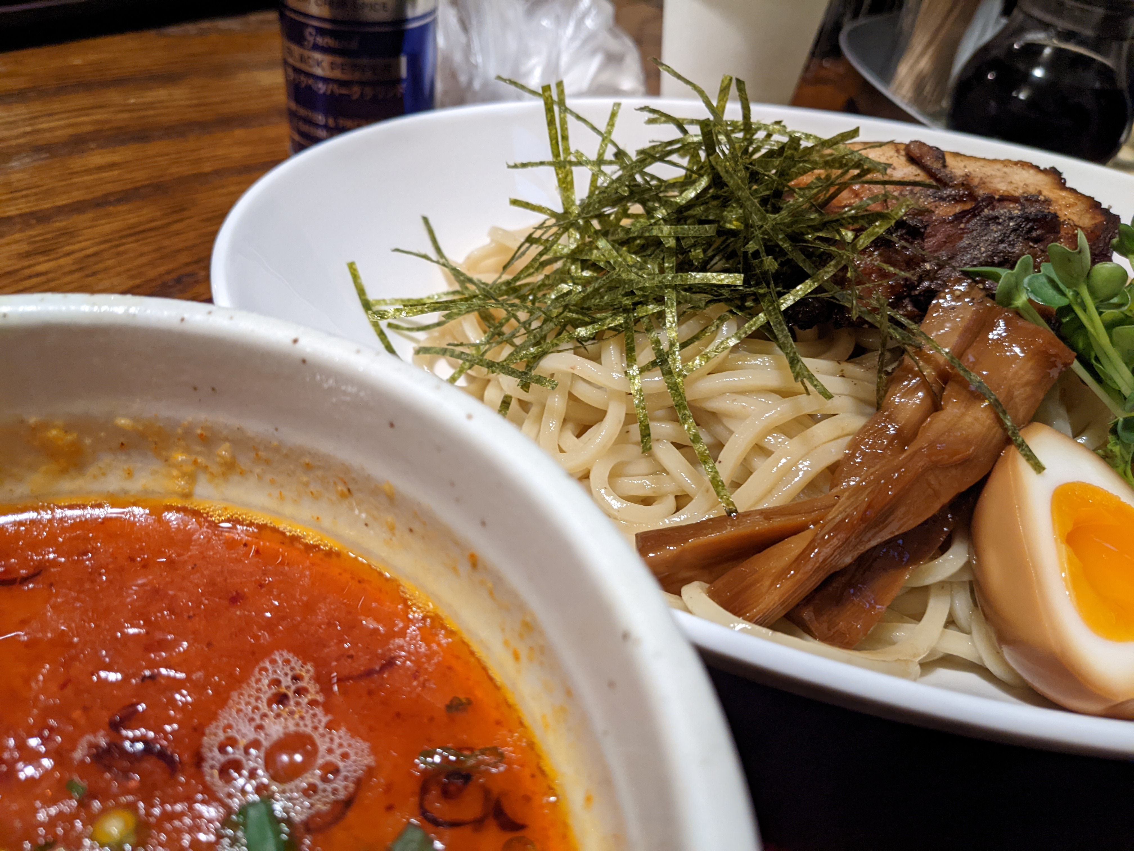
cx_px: 567
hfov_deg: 65.3
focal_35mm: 27
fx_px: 885
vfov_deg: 51.4
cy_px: 426
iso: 219
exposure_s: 1/25
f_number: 1.73
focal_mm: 4.38
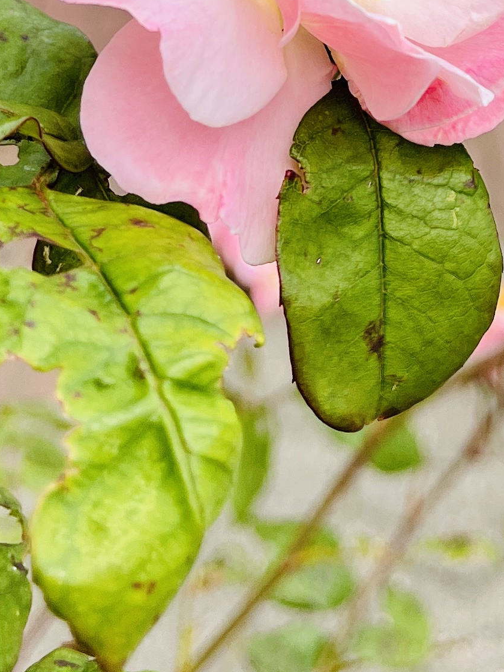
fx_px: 1747
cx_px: 338
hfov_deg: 16.4
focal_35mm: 90
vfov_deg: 19.0
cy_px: -355
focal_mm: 5.1
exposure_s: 1/1493
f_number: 1.6
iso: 32
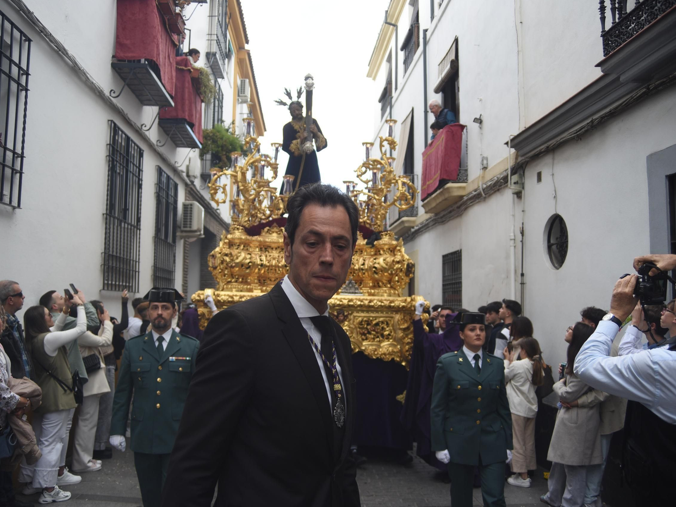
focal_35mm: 32
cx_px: 321
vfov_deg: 44.2
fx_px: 625
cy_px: 251
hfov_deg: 56.8
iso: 400
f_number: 5.6
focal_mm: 29
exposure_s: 1/320
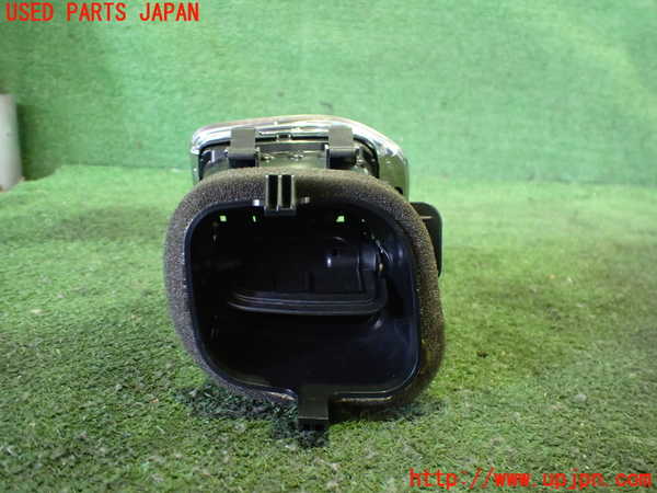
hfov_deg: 60.0
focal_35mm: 30
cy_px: 246
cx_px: 328
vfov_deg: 46.8
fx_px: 569
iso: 1000
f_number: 2.3
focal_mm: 5.4
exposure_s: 1/30
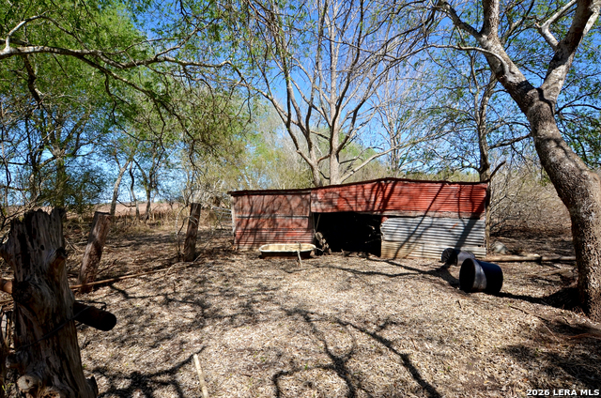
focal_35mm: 18
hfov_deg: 90.1
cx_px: 300
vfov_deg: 67.2
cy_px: 199
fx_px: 300
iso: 320
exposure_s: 1/400
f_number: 10
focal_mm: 12
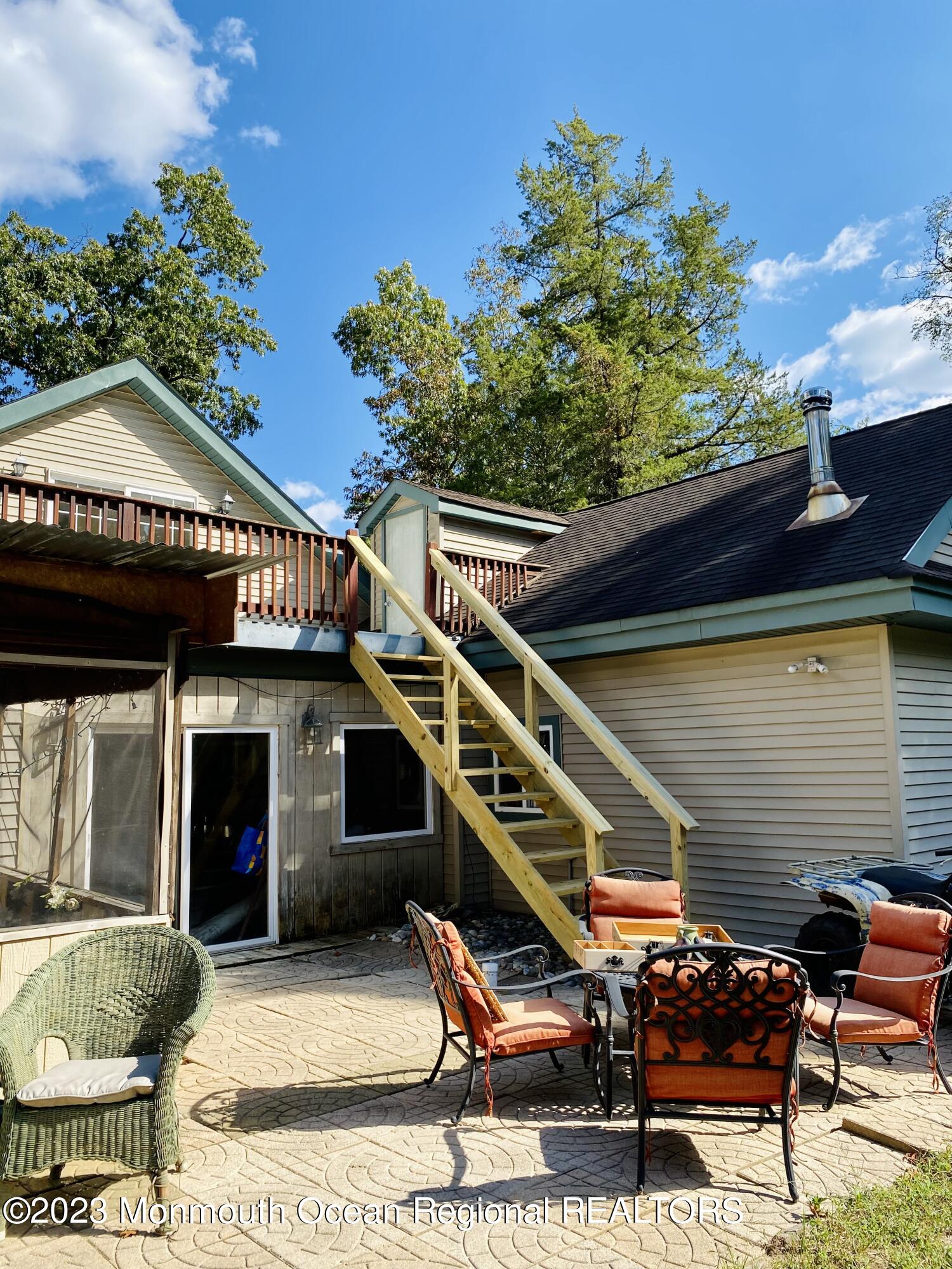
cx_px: 476
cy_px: 634
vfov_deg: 67.3
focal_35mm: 26
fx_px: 953
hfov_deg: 53.1
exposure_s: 1/1543
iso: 32
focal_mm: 4.25
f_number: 1.8
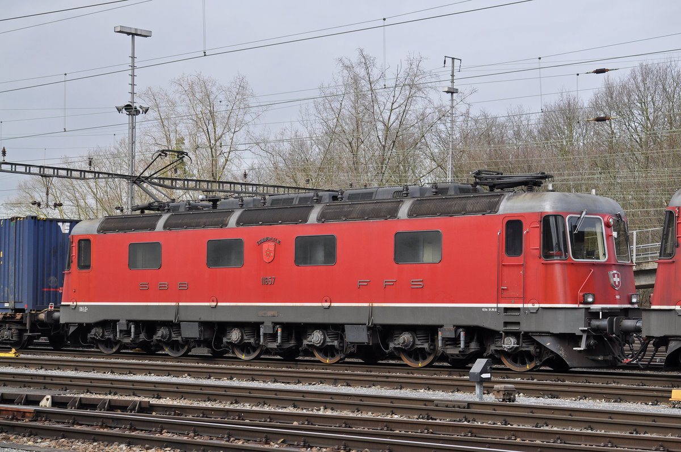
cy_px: 226
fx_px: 1360
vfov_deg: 18.9
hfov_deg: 28.1
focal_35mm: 72
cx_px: 340
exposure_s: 1/400
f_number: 10
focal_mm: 48
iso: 400
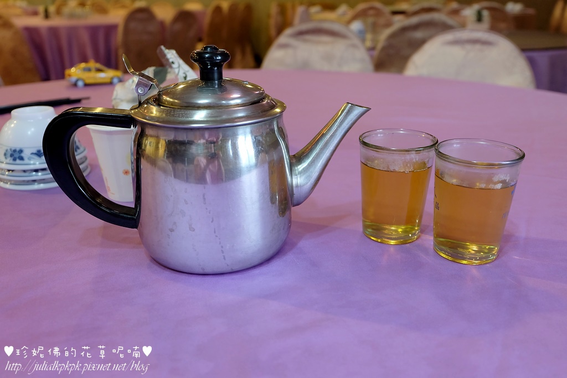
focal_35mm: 30
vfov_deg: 43.6
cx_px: 284
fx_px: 473
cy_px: 189
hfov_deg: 61.9
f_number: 3.8
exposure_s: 1/30
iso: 640
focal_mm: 20.1
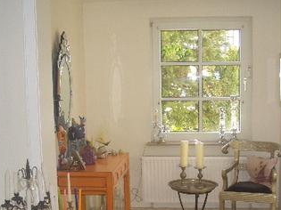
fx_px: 487
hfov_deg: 32.2
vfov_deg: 24.1
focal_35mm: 60
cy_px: 165
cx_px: 156
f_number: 2.6
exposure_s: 1/80
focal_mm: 5.8
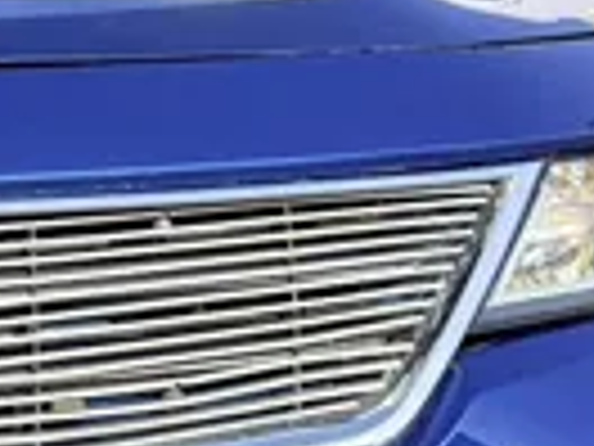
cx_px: -162
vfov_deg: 12.8
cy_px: 261
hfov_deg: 16.1
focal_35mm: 116
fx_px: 1991
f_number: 1.78
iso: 100
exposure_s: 1/3759
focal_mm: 6.76
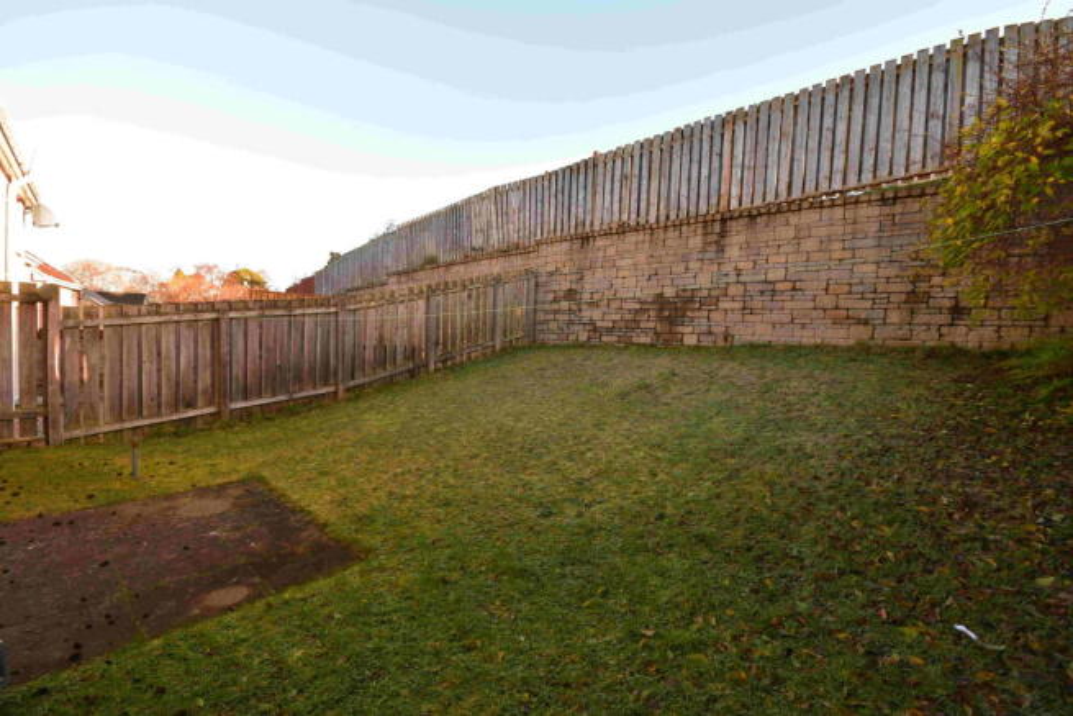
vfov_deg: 77.4
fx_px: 447
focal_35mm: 15
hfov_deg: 100.4
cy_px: 358
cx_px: 536
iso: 450
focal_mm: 10
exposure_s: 1/125
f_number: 9
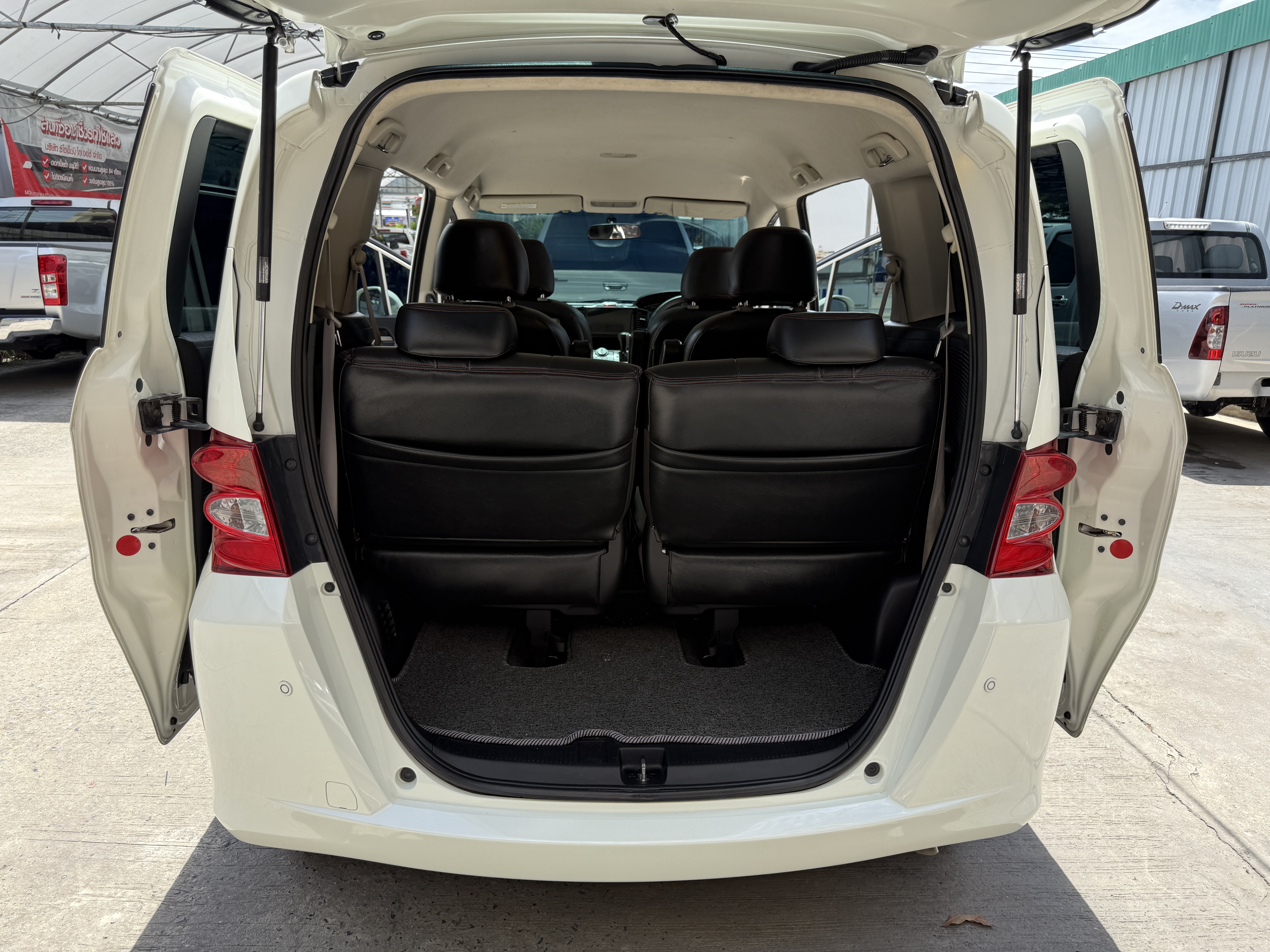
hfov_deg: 71.6
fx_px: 881
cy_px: 476
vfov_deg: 56.8
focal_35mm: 24
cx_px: 635
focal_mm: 6.76
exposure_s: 1/1018
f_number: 1.78
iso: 80
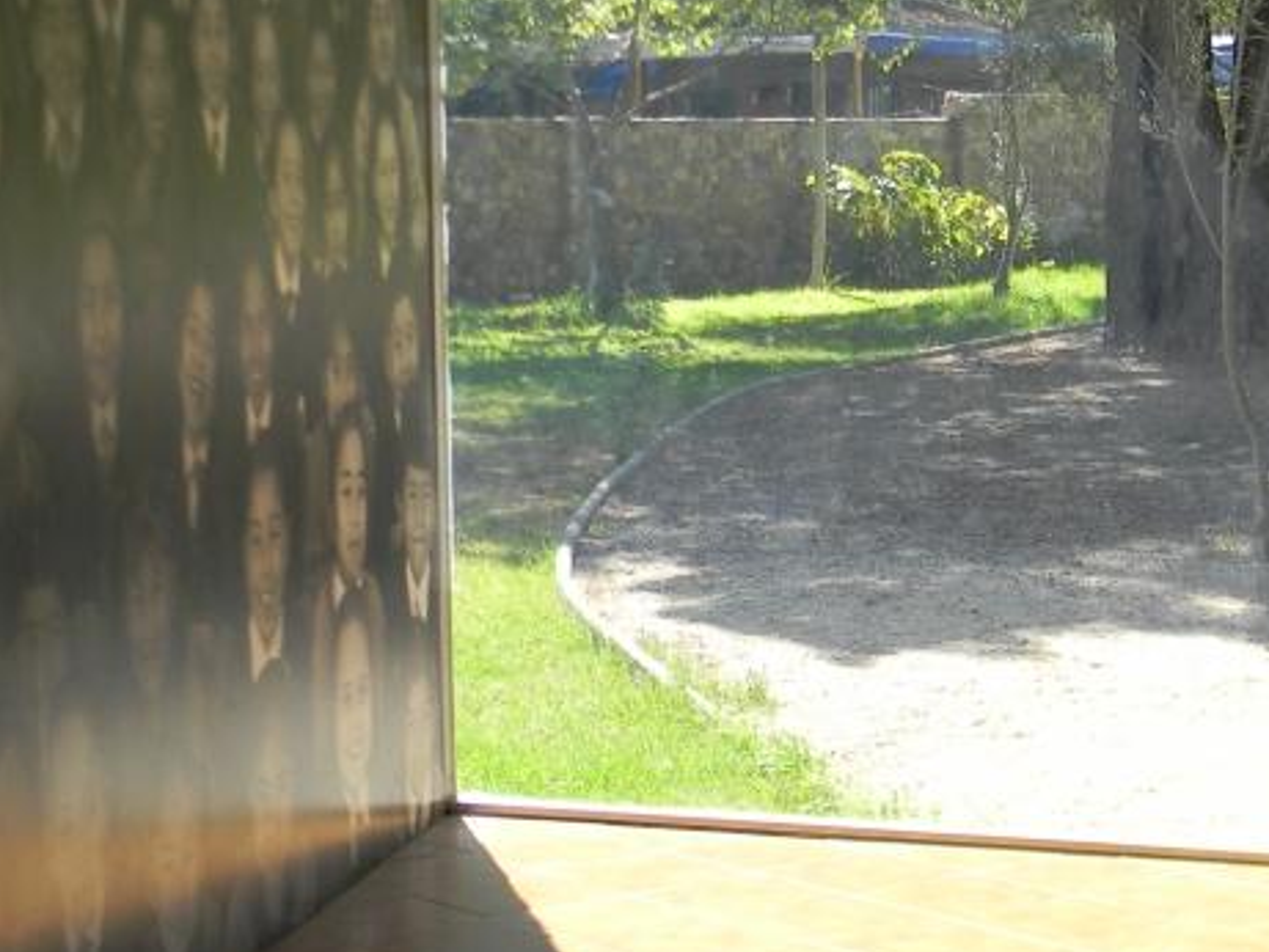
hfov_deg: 21.1
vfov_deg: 16.2
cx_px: 1118
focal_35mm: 91
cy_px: 418
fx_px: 3337
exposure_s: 1/118
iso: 80
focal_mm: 7.3
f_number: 3.8
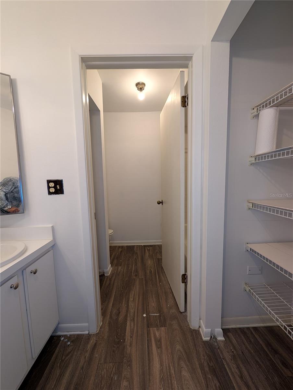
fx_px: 135
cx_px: 146
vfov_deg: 110.5
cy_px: 195
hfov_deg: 94.6
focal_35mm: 12
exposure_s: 1/40
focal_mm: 2.02
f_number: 1.7
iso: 53
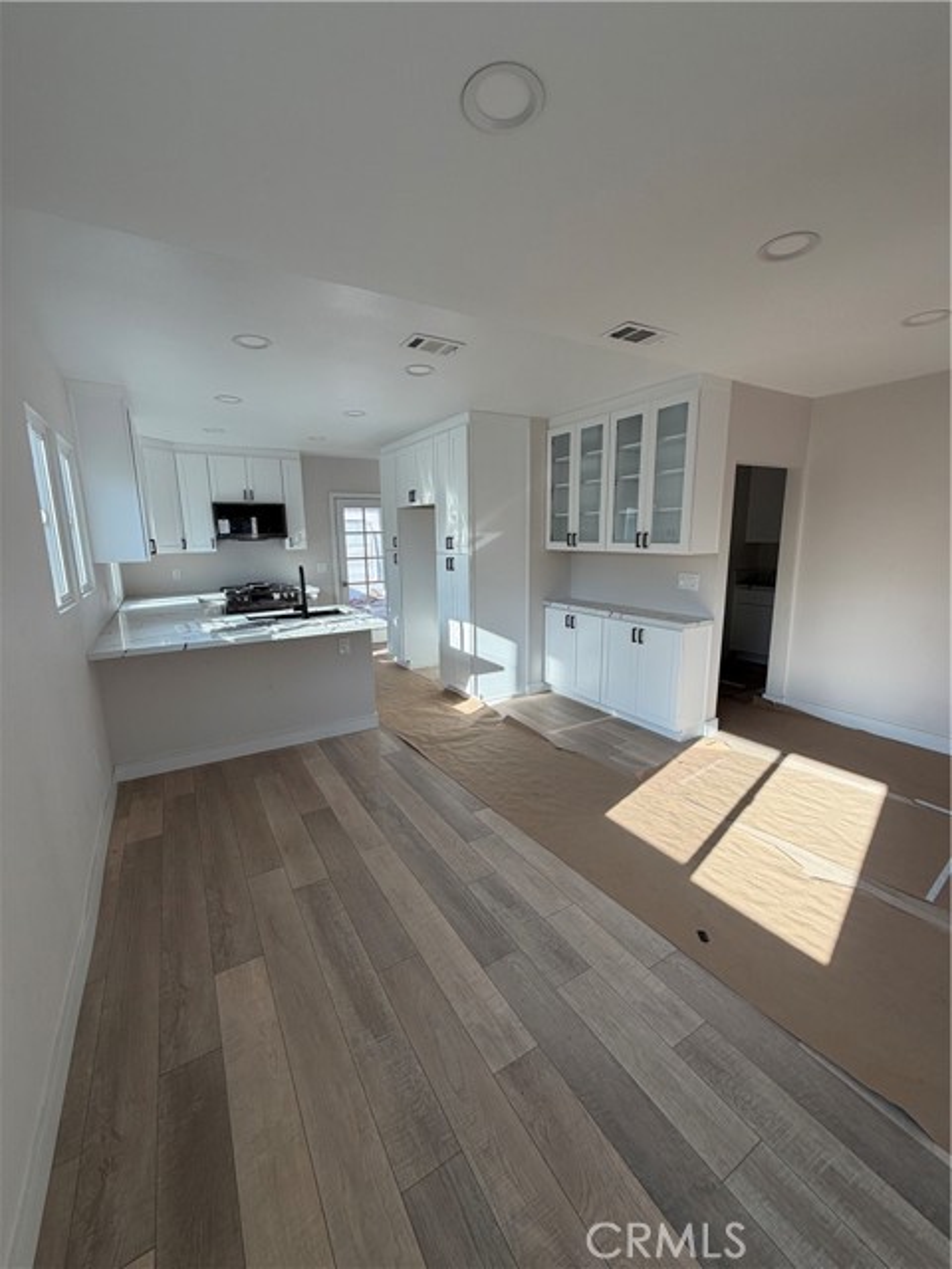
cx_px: 476
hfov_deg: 85.7
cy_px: 634
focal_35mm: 14
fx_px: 513
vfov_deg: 102.1
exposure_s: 1/160
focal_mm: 2.22
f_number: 2.2
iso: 50
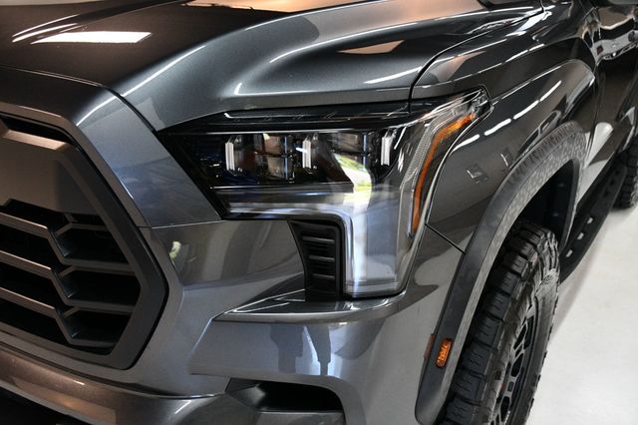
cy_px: 212
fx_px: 638
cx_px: 319
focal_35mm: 36
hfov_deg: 53.2
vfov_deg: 36.8
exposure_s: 1/125
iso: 1600
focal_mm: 24
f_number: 3.8
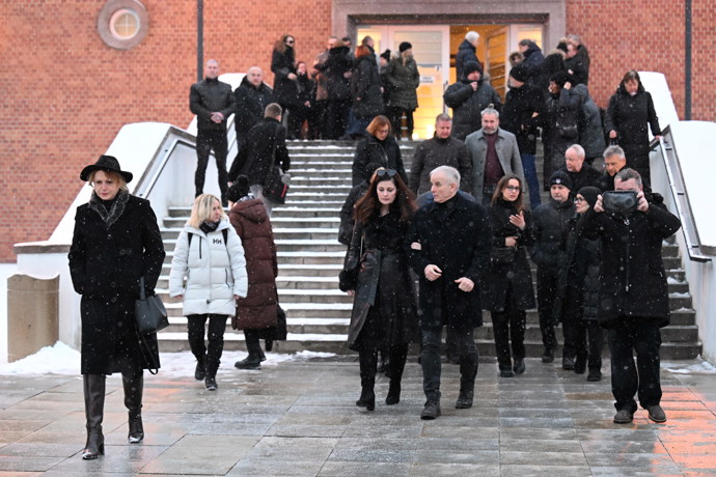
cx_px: 358
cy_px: 238
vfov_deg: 16.9
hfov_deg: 25.1
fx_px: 1611
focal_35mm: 81
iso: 8000
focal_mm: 81
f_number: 4
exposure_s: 1/320
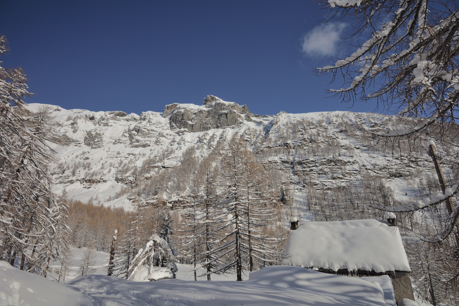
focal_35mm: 16
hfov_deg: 96.7
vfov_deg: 73.8
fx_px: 204
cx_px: 230
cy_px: 153
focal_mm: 16
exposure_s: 1/640
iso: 100
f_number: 8
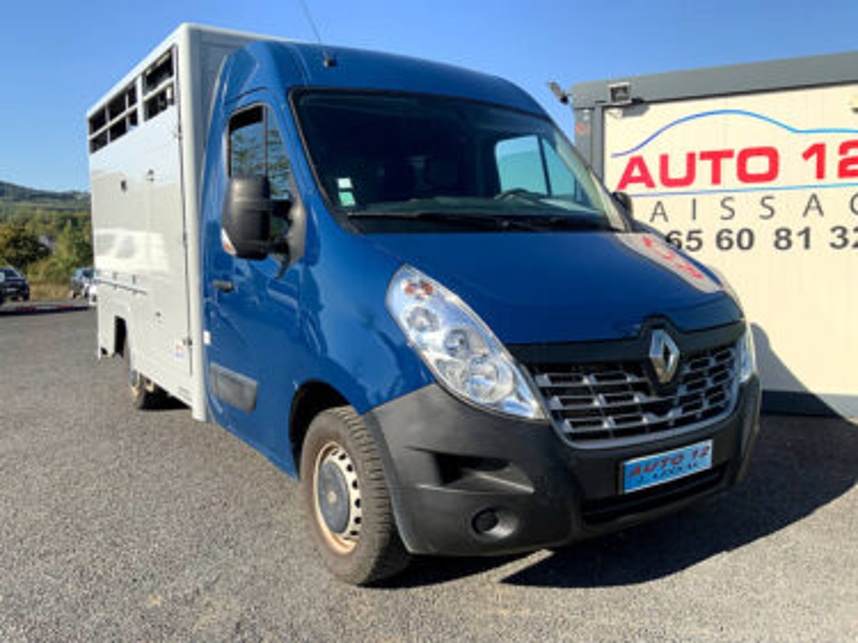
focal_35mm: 29
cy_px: 322
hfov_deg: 61.7
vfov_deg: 48.2
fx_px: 719
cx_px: 429
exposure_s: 1/1490
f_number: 1.8
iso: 16
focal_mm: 3
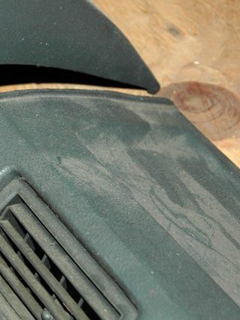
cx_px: 12
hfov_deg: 10.5
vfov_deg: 14.0
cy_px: 145
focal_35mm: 141
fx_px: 1303
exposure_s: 1/60
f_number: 7.1
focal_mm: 52
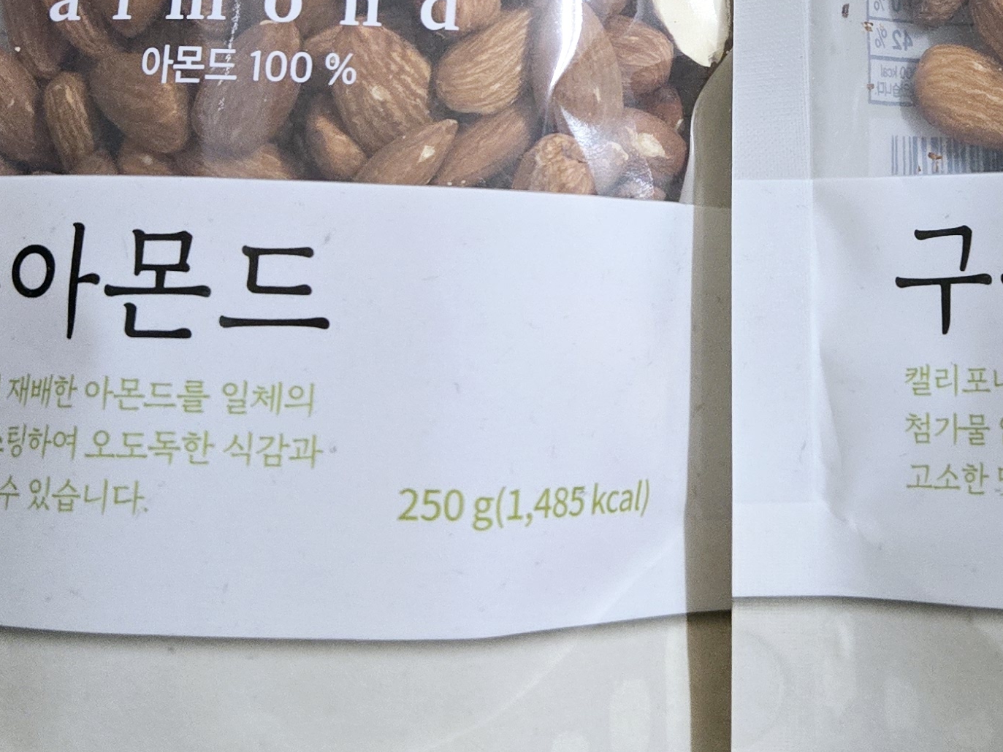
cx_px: 767
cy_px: 12
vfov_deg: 21.2
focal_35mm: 67
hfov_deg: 28.5
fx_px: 1941
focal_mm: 5.4
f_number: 1.8
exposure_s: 1/120
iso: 1000
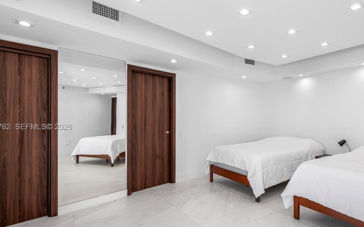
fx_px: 218
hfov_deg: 77.9
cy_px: 127
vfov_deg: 54.9
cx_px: 232
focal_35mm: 22
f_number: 8
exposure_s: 1/50
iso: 320
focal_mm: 15
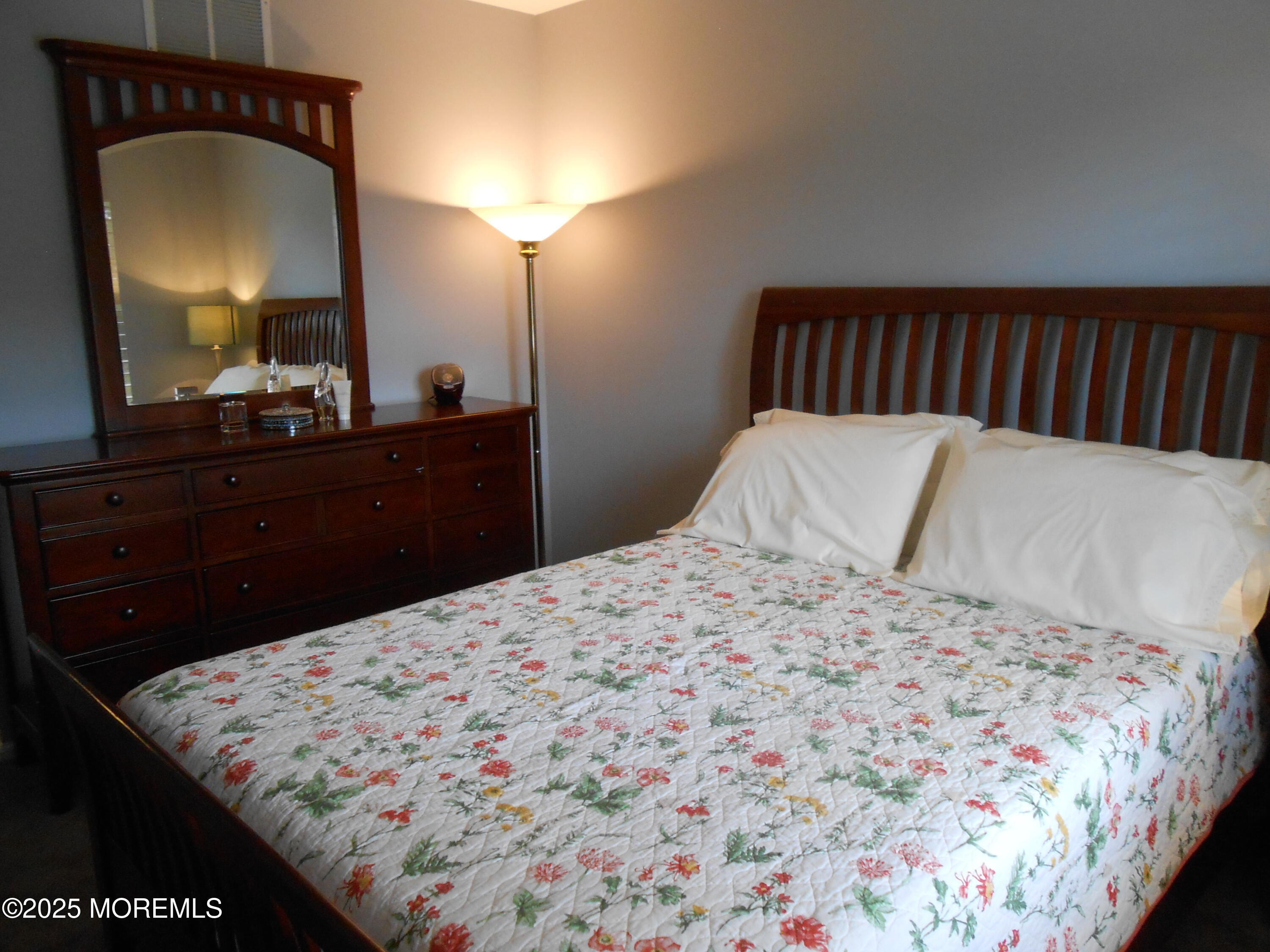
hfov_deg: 67.3
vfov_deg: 53.1
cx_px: 635
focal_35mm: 26
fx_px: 954
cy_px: 476
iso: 320
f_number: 3.5
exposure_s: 1/30
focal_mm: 4.6
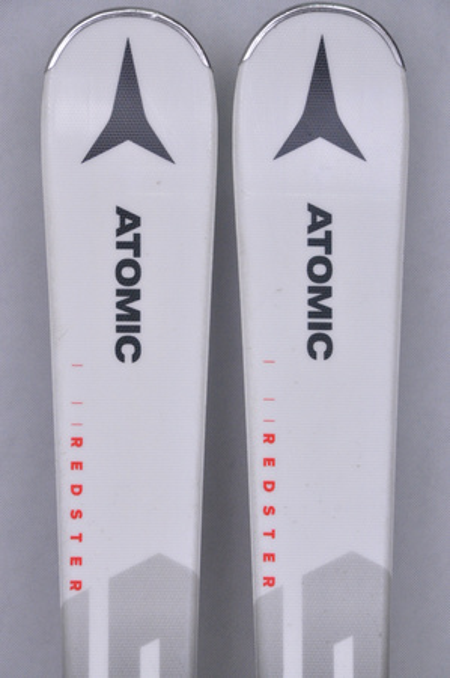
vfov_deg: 13.1
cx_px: 225
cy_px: 339
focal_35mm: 158
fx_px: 2960
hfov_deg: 8.7
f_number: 9.5
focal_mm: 105
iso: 3200
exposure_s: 1/125
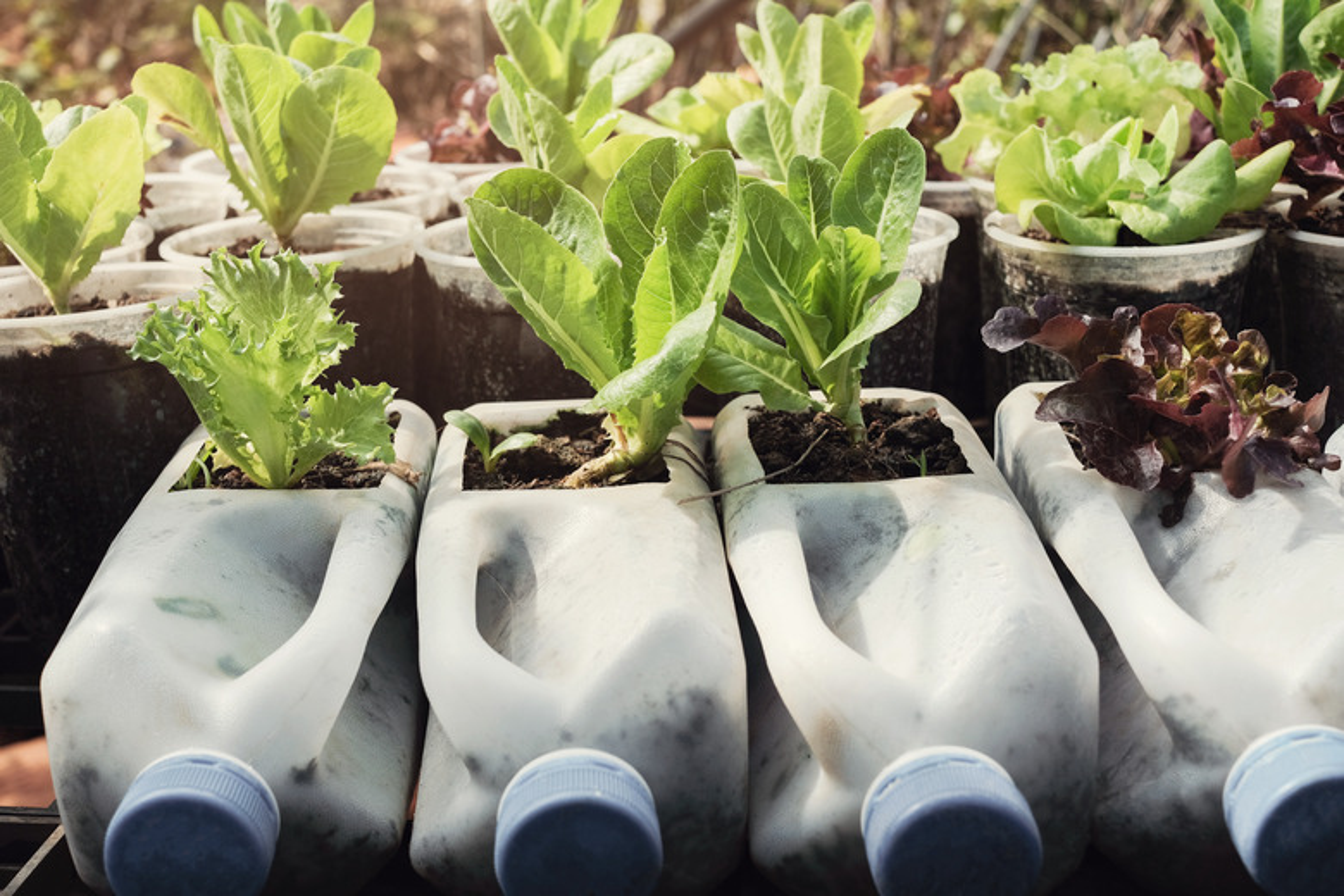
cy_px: 448
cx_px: 672
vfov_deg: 32.6
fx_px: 1531
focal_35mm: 41
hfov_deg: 47.4
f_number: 5
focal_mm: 27
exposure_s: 1/950
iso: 320
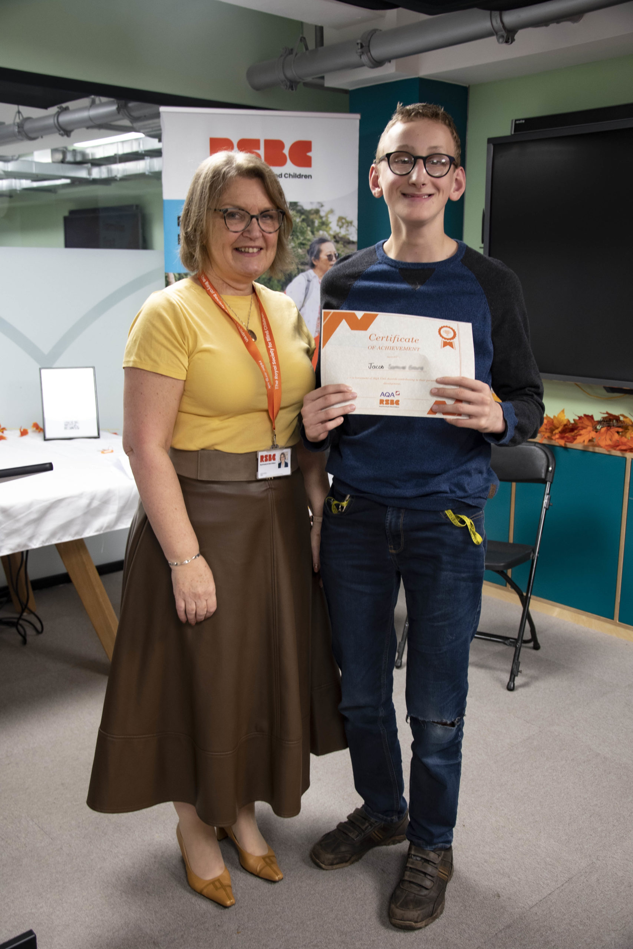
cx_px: 316
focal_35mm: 36
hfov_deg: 36.9
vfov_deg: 53.1
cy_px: 474
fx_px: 949
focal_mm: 24
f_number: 3.8
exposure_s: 1/30
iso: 500
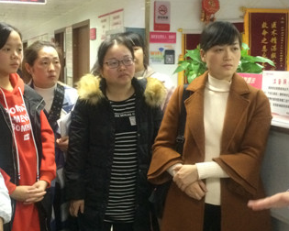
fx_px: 462
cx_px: 136
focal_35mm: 54
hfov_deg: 34.7
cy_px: 138
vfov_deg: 28.0
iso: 320
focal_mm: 4.15
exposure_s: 1/17
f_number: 2.2
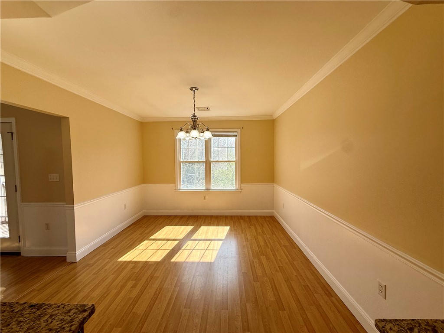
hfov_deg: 102.1
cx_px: 222
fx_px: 180
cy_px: 166
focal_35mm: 14
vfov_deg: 85.7
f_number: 2.2
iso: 50
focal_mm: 2.22
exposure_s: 1/293
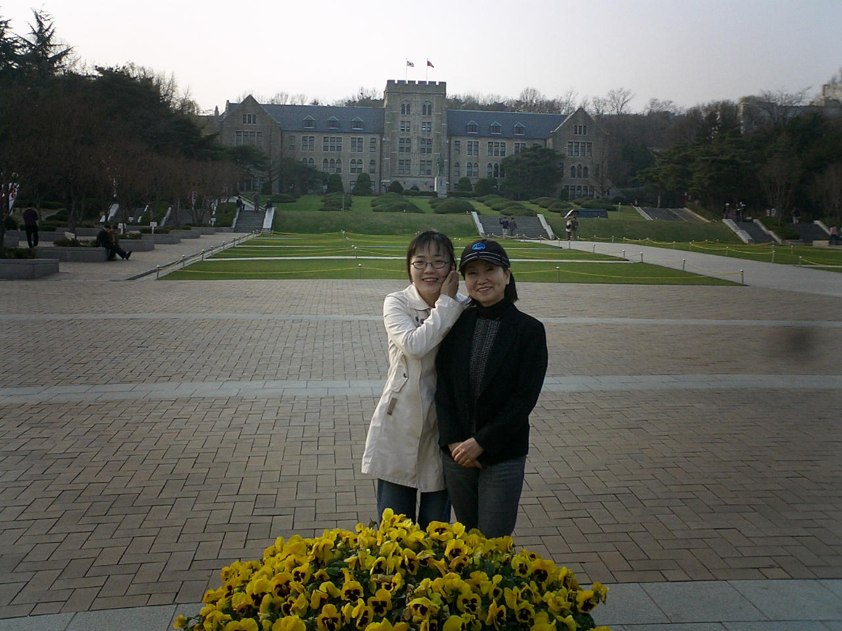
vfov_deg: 38.7
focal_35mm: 37
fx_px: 900
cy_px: 316
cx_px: 421
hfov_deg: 50.1
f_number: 3.5
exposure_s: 1/640
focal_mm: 5.6
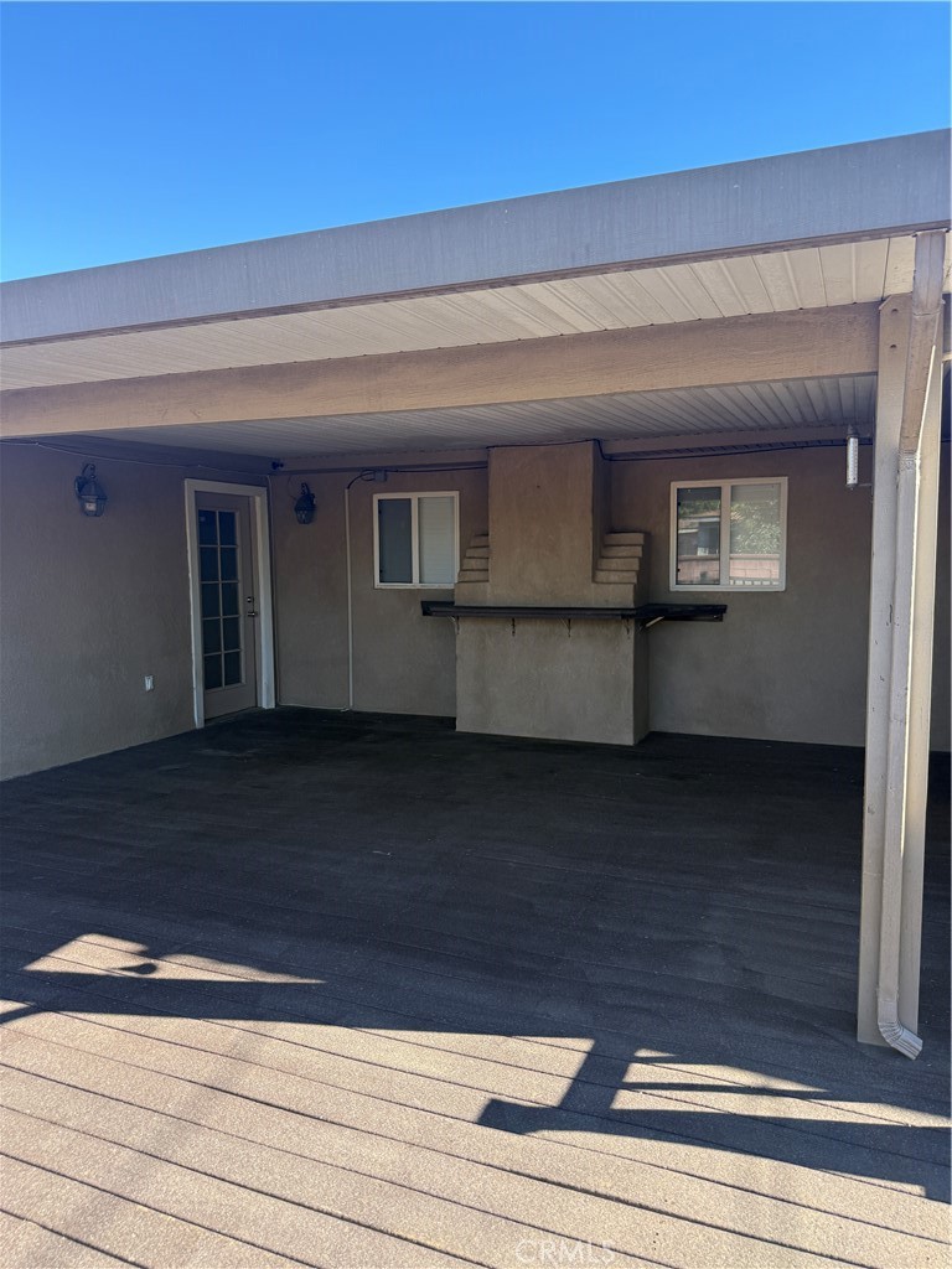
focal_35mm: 24
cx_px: 476
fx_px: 880
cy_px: 634
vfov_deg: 71.6
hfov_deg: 56.8
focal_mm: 6.76
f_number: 1.78
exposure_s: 1/967
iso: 100
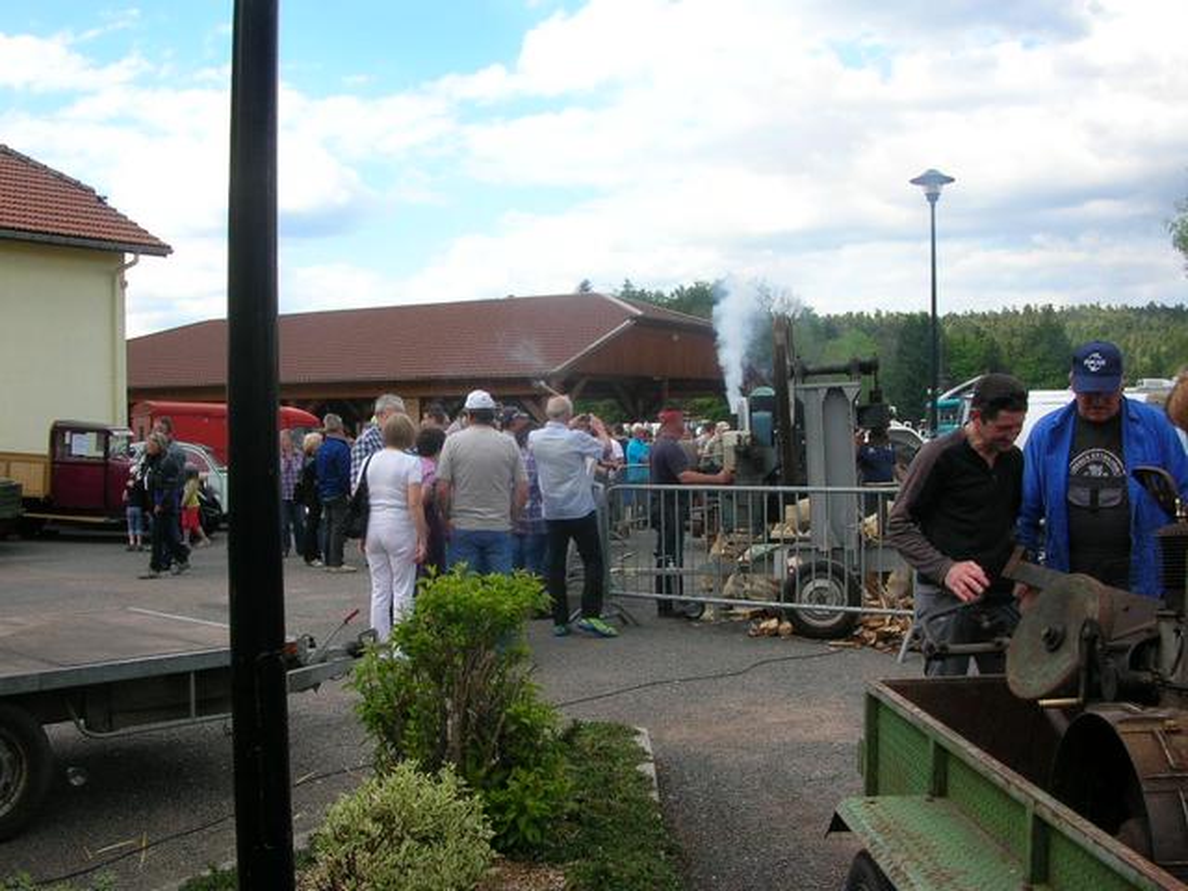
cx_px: 594
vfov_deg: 40.7
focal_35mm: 35
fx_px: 1201
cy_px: 446
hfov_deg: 52.6
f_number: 5.6
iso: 50
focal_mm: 5.8
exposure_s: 1/136
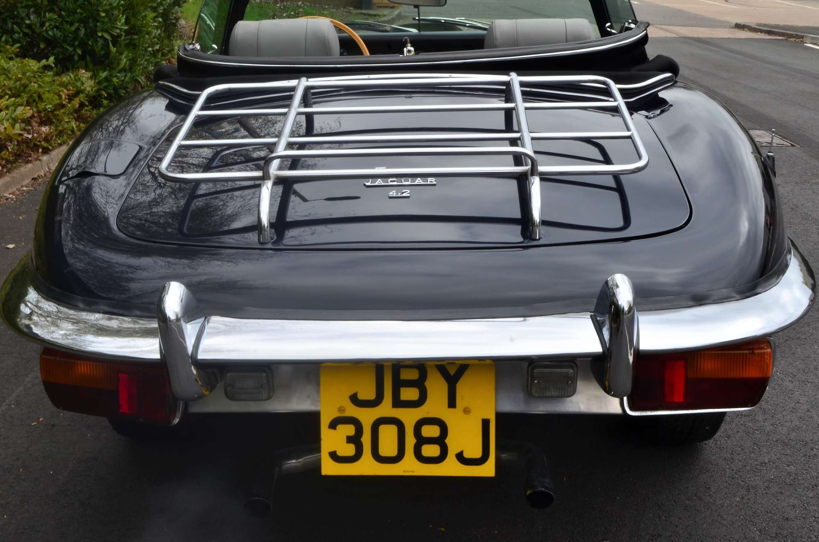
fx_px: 885
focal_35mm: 39
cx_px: 410
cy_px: 271
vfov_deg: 34.1
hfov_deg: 49.6
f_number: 29
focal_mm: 26
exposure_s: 1/15
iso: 100
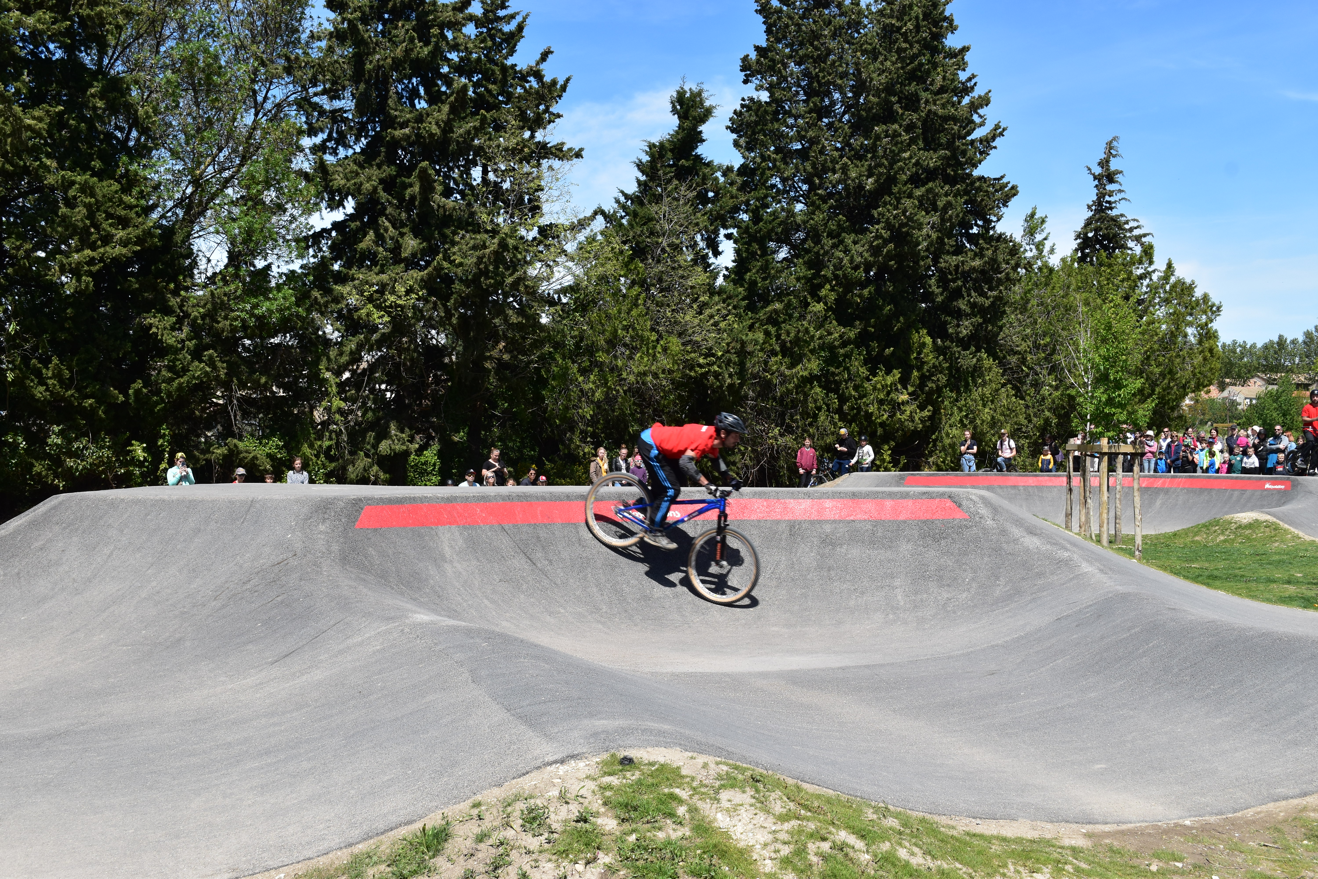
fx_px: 1428
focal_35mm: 39
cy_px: 440
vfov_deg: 34.2
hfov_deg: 49.6
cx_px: 659
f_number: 11
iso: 400
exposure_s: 1/400
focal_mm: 26
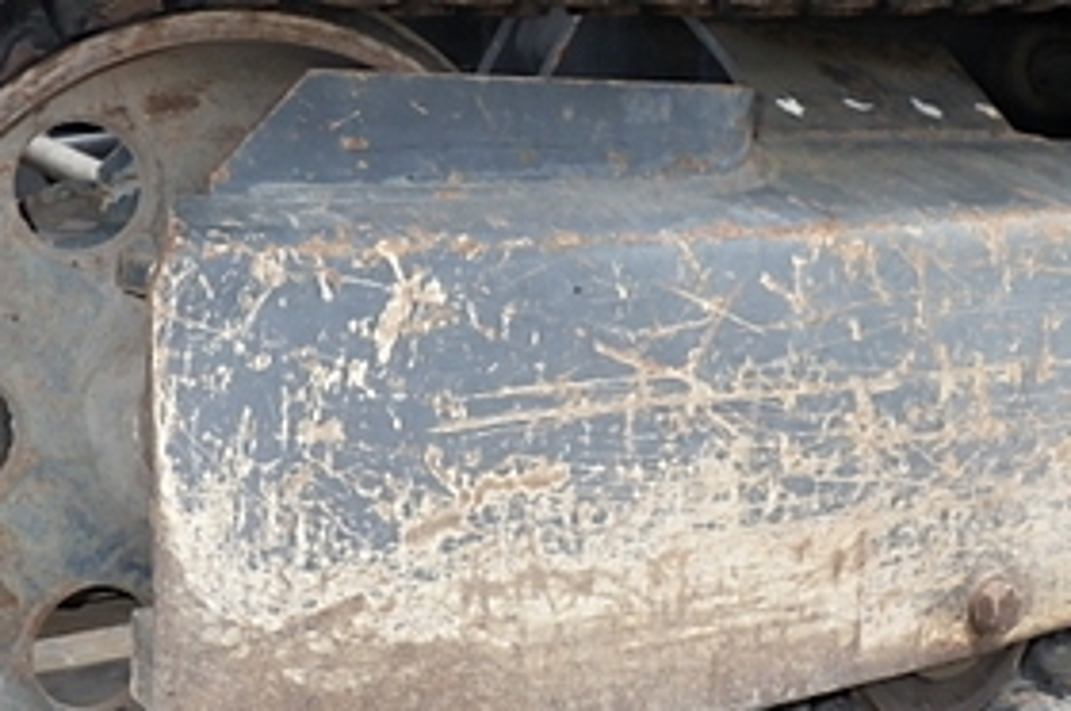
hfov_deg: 39.5
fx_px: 1486
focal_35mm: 50
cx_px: 451
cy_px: 352
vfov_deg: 26.9
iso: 250
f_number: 4.2
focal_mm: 5
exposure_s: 1/640
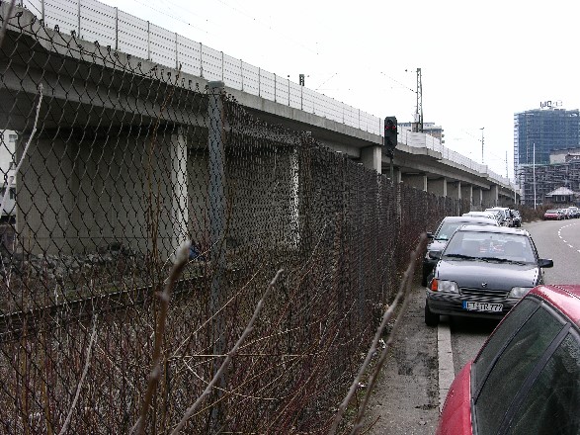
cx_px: 290
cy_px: 218
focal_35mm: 62
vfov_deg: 23.6
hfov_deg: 31.2
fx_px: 1039
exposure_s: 1/105
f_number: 5.7
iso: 50
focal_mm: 15.7
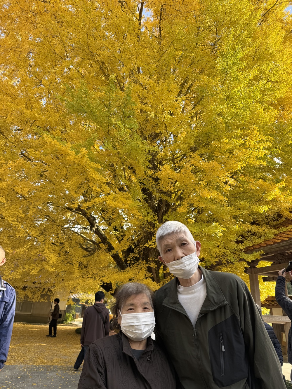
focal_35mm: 24
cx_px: 146
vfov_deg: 71.6
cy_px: 194
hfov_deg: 56.8
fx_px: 270
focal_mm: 6.76
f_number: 1.78
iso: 80
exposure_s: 1/780
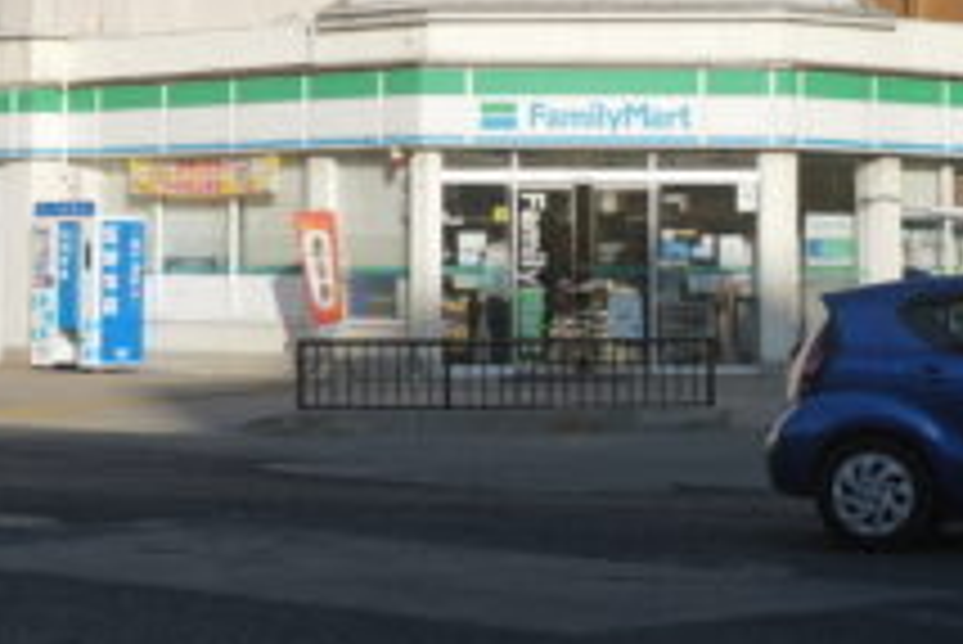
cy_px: -36
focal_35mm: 134
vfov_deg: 10.2
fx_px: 3587
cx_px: 320
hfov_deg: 15.3
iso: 100
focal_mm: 28
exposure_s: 1/500
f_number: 5
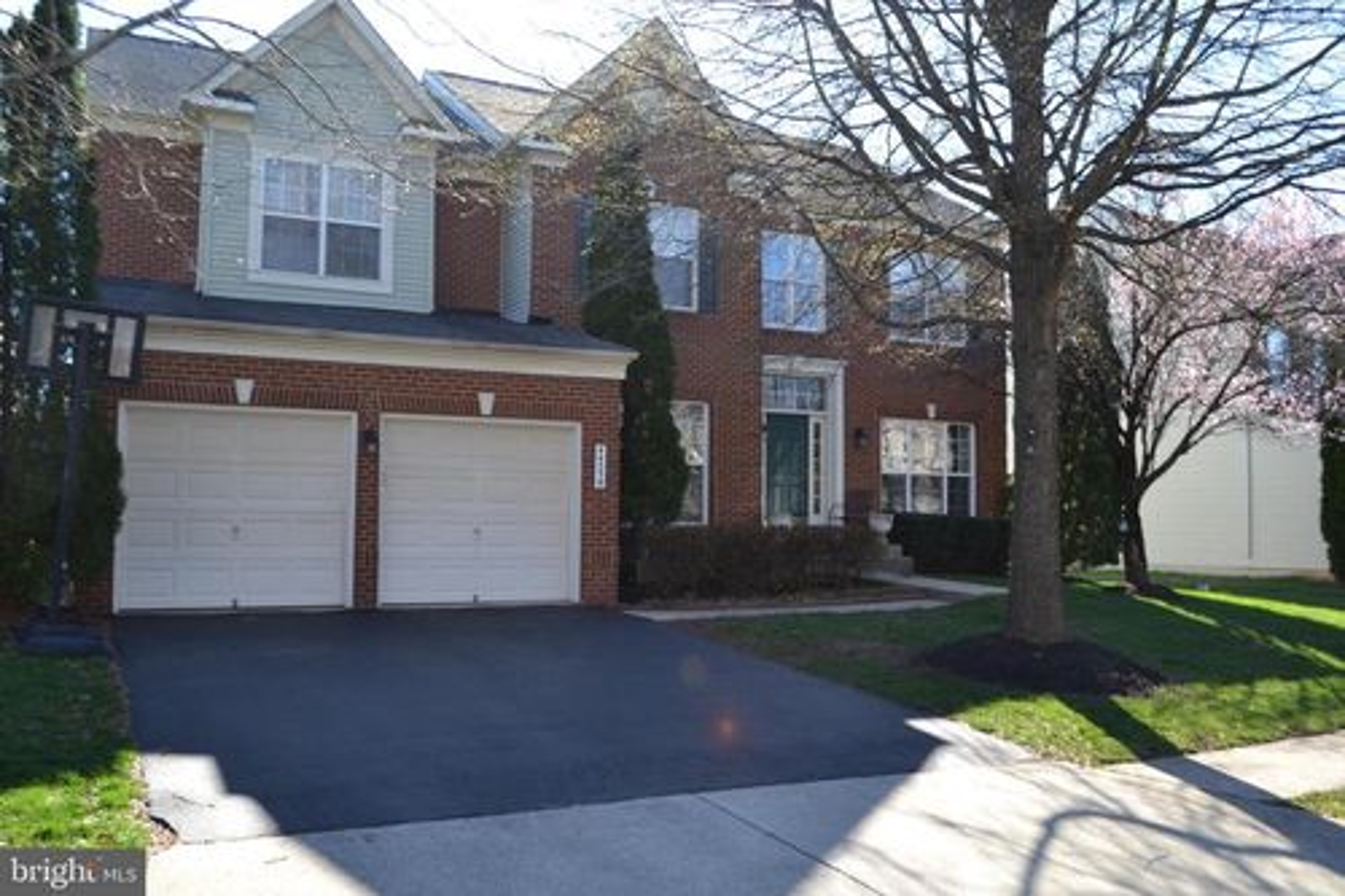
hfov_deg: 61.9
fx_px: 1120
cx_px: 672
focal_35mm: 30
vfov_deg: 43.6
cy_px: 448
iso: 100
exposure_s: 1/100
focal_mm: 20
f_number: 5
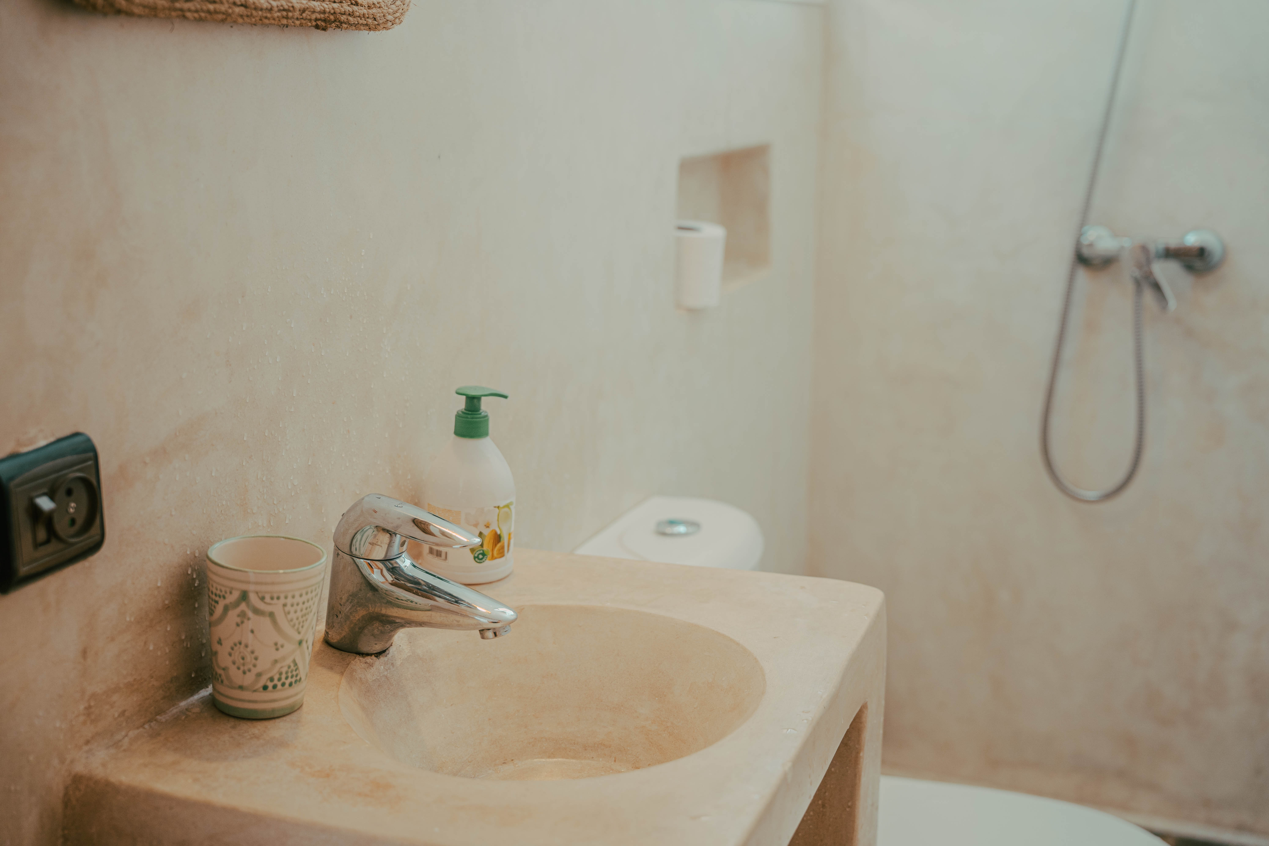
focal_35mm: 44
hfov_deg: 44.9
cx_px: 634
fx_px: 1537
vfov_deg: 30.8
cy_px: 423
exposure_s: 1/125
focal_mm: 43.6
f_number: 2.8
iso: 200
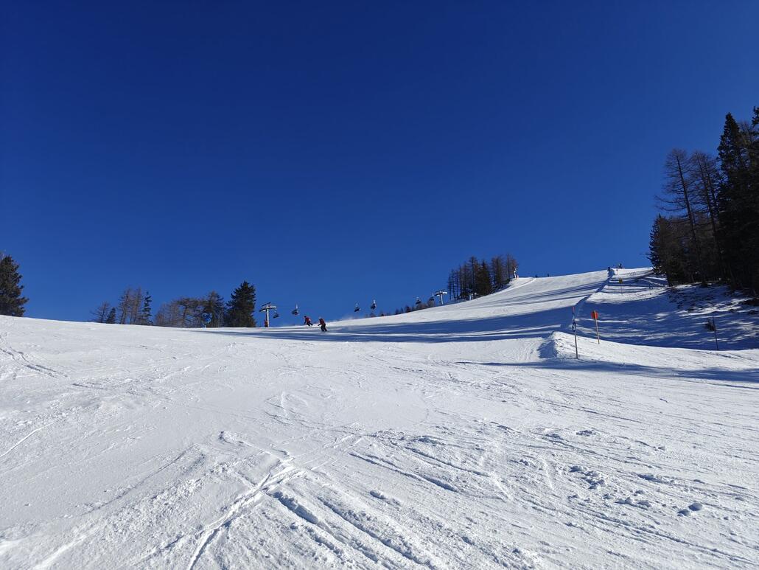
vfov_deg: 58.9
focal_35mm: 23
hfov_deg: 73.9
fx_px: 504
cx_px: 380
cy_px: 285
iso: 50
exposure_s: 1/4182
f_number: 1.6
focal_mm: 6.06
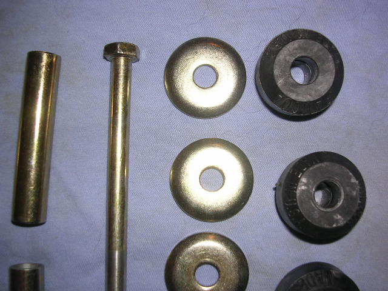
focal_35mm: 38
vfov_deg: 37.7
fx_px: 426
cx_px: 194
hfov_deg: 49.0
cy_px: 146
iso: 50
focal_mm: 5.8
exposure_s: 1/60.1
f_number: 2.8
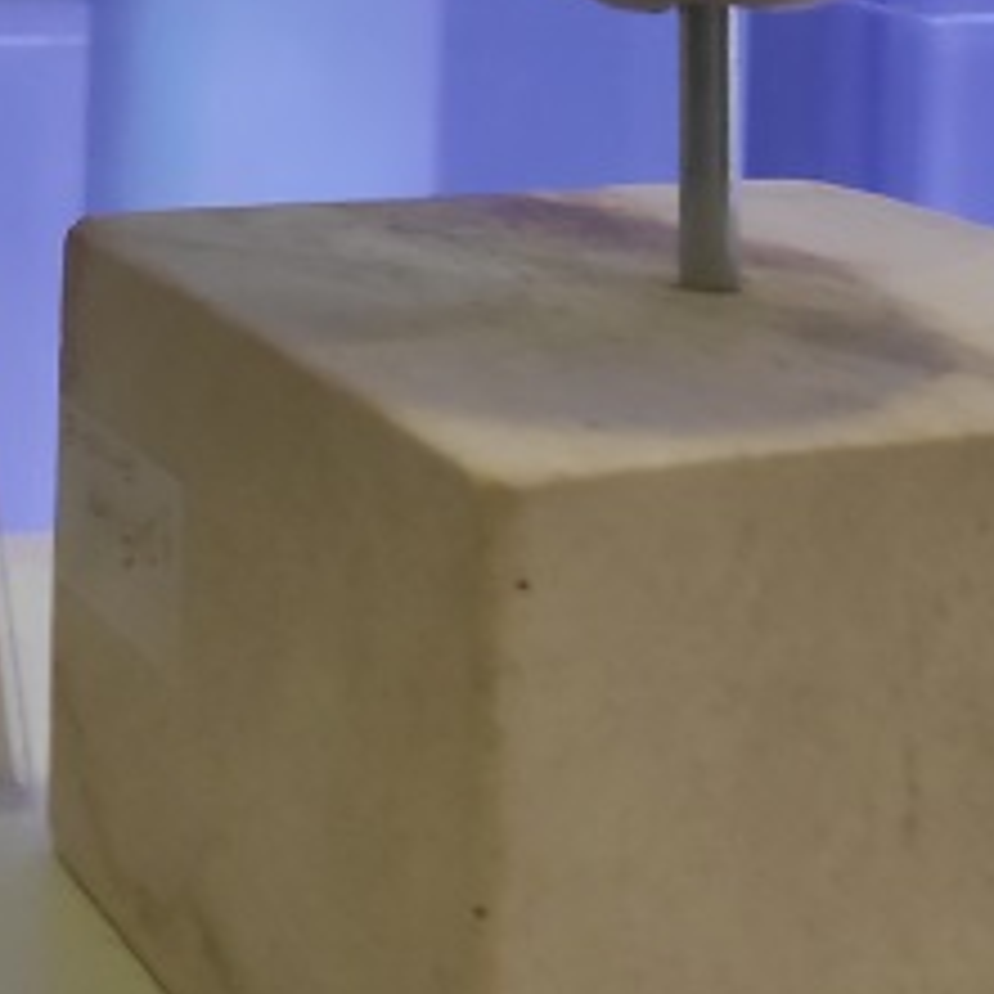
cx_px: 292
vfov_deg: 23.9
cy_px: -274
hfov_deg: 26.7
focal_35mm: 64
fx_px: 2079
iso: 861
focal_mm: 3.94
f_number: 1.9
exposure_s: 1/50
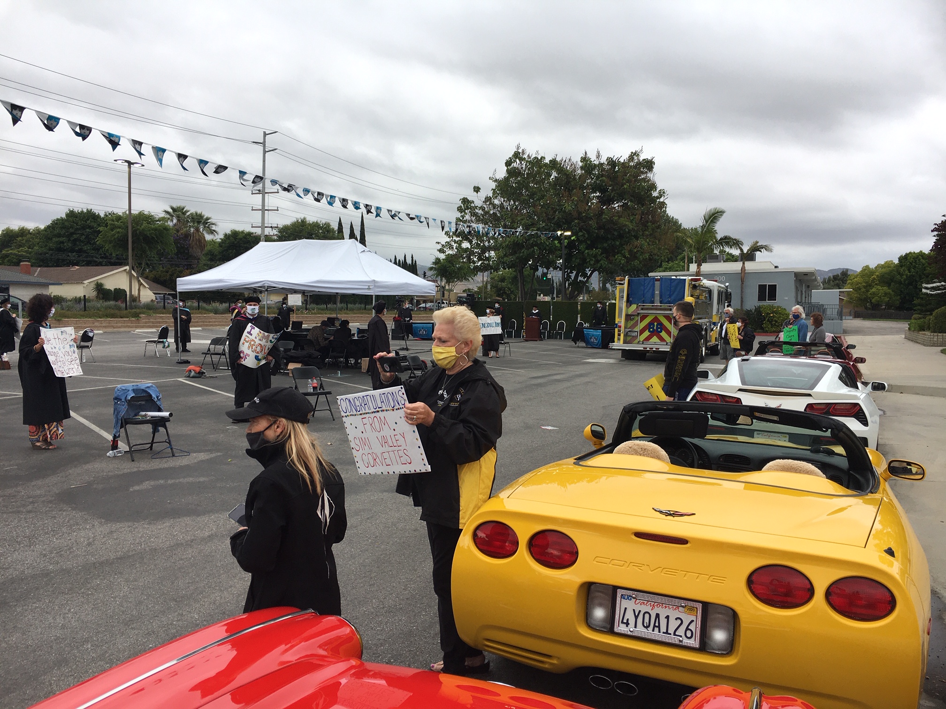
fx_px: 793
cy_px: 354
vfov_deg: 48.2
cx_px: 473
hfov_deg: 61.7
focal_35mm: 29
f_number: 2.2
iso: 25
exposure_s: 1/545
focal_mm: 4.15
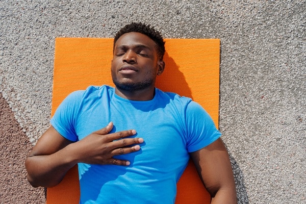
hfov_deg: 42.7
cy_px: 102
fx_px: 391
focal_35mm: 46
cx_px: 153
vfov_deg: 29.2
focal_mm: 46
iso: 100
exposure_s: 1/2000
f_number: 4
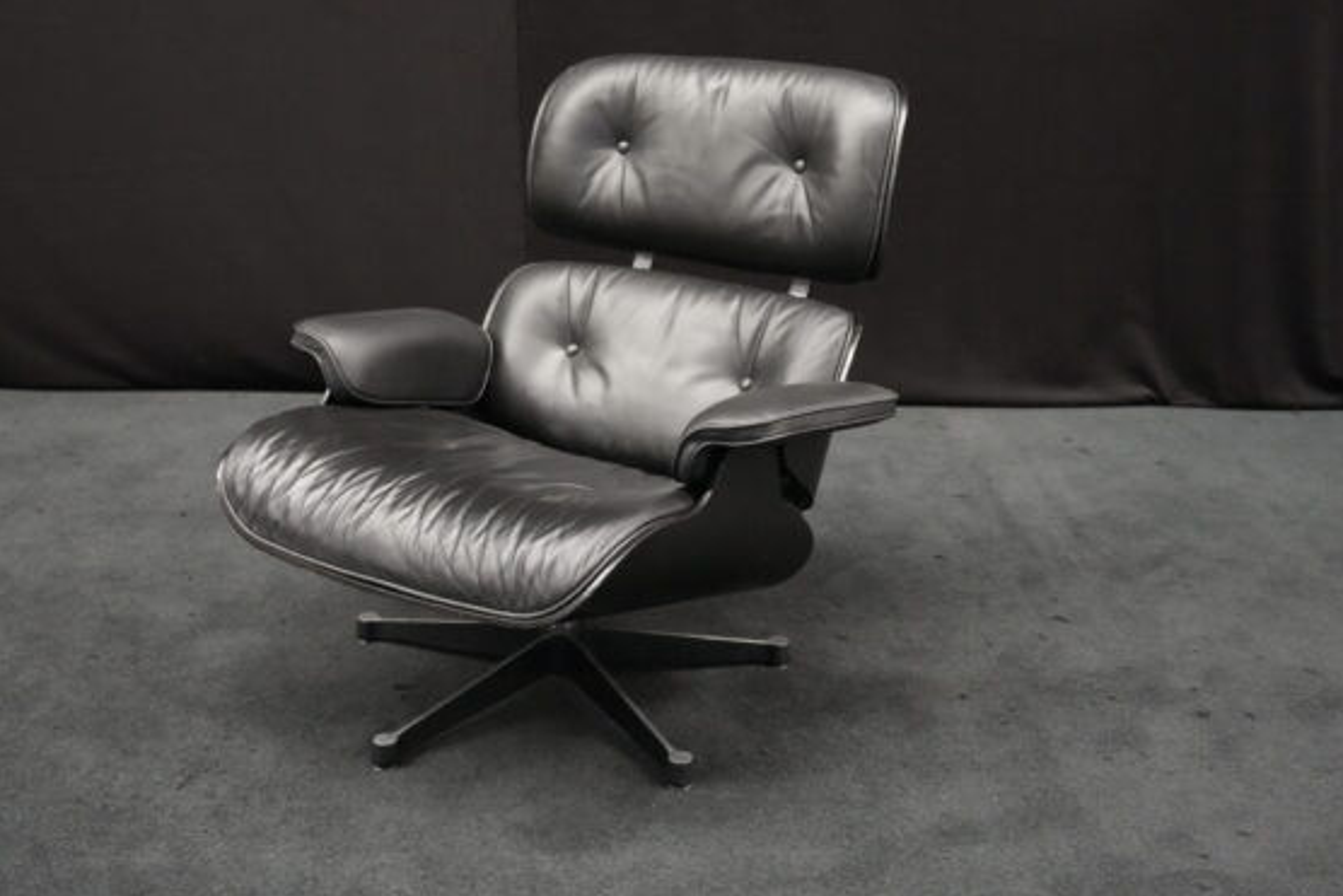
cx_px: 681
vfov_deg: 32.6
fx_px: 1530
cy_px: 440
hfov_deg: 47.4
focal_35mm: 41
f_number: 4
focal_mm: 38
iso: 12800
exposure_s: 1/100
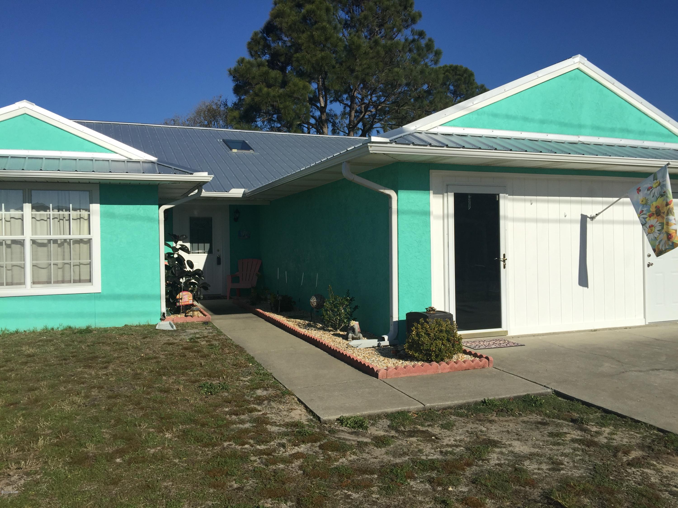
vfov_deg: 48.2
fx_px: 568
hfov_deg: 61.7
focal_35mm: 29
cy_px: 254
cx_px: 339
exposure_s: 1/3300
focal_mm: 4.15
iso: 32
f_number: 2.2
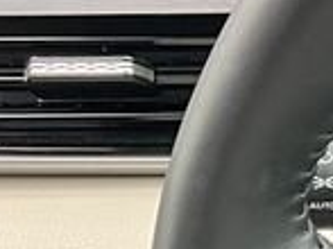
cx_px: 825
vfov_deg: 8.1
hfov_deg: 9.6
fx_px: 1740
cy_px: 342
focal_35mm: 181
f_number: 1.6
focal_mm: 5.1
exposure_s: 1/60
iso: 250
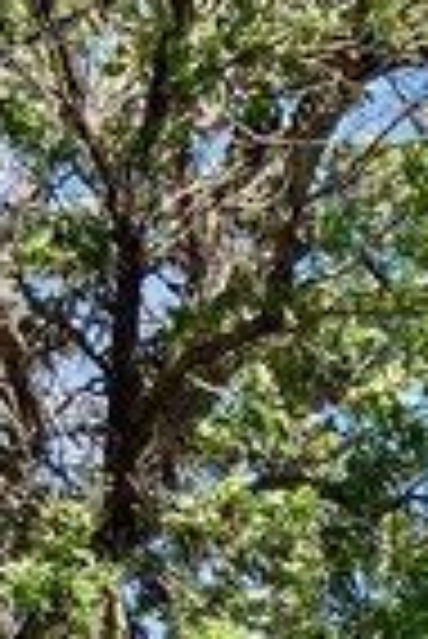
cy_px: 1526
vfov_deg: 8.6
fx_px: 3860
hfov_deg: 5.9
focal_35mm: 217
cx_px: 1216
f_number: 1.8
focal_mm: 3
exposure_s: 1/1577
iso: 16
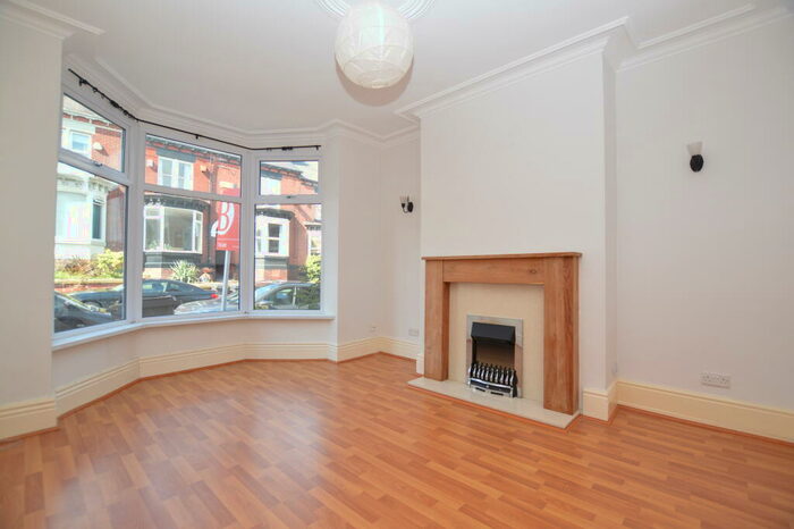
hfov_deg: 100.4
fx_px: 331
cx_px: 397
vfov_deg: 77.3
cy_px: 264
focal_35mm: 15
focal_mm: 10
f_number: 4.5
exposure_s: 1/80
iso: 100
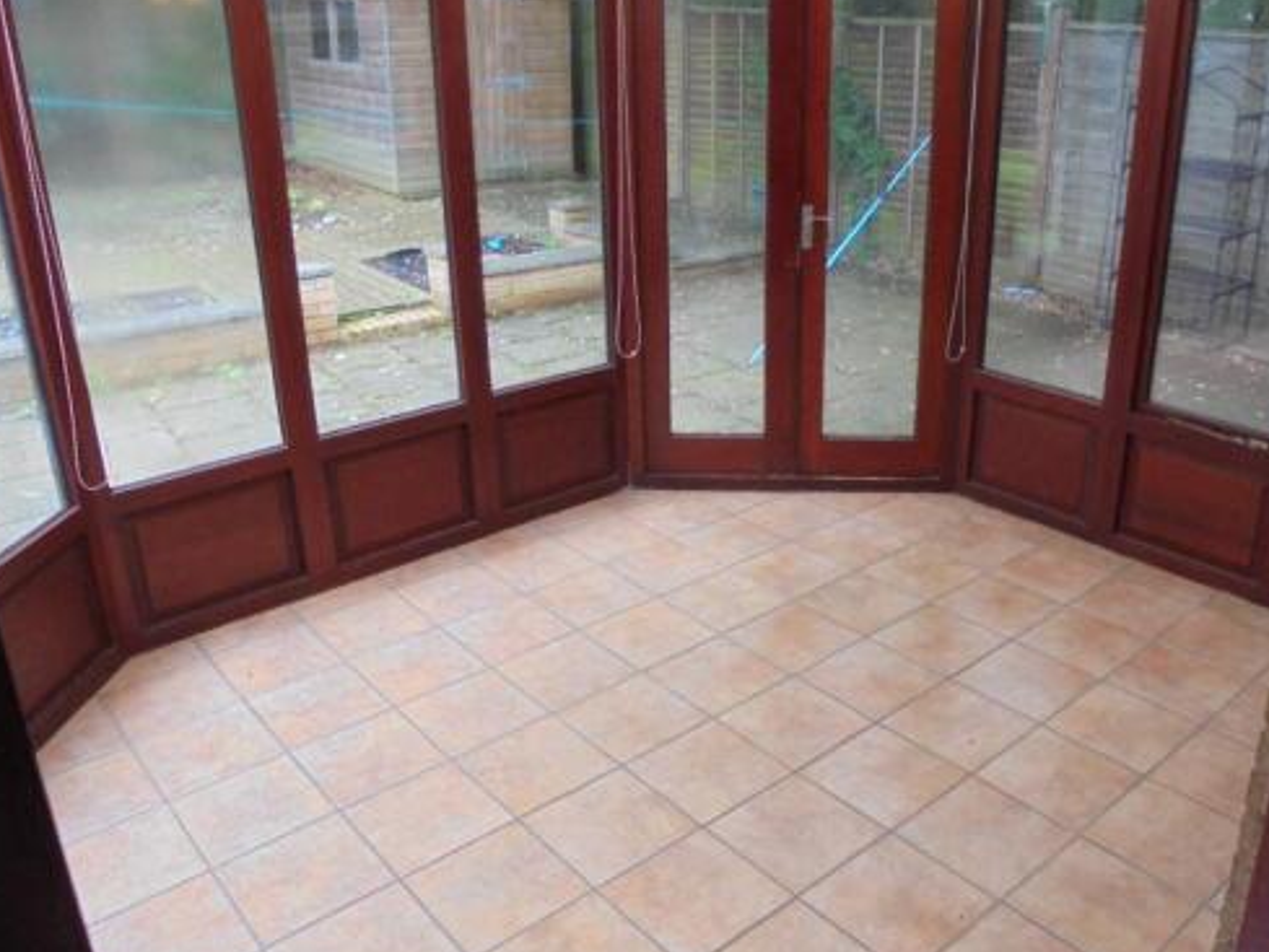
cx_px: 720
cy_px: 427
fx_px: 1137
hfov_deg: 58.1
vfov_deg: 45.4
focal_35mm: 31
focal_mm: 4.6
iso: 100
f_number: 3.5
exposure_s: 1/30
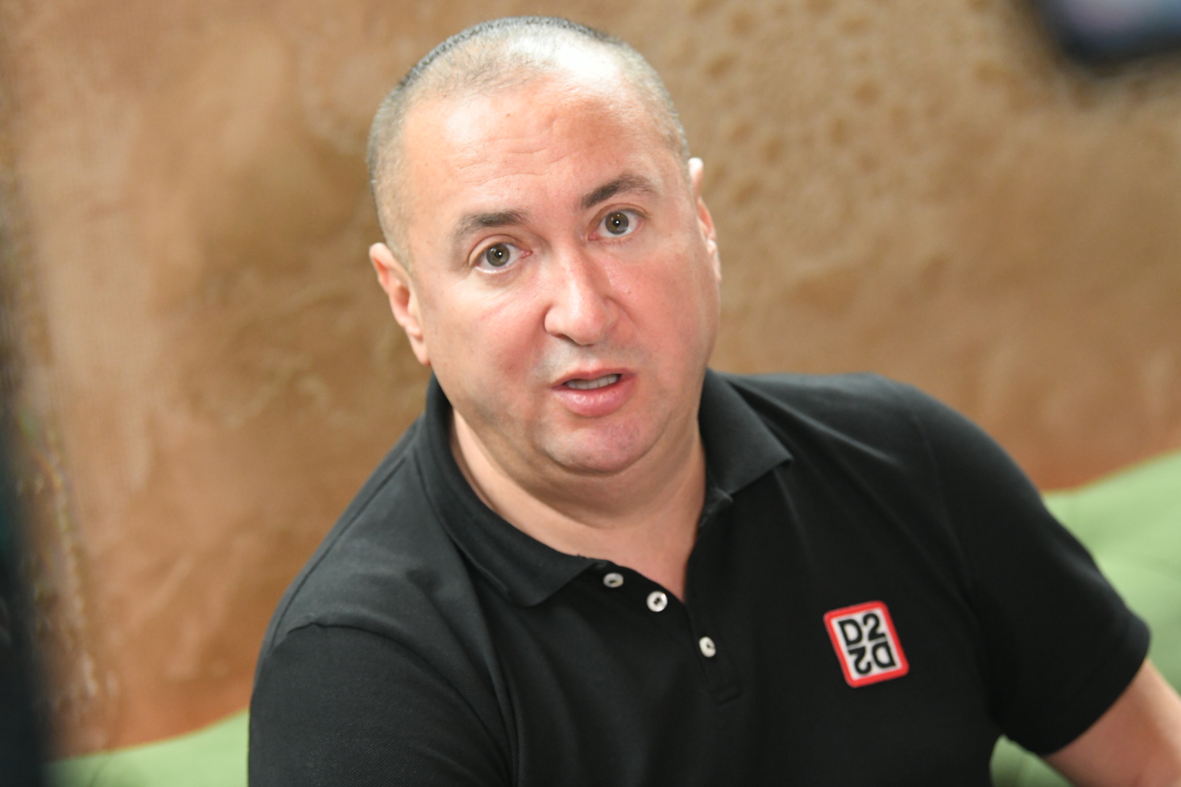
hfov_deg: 19.5
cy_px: 362
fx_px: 3444
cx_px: 599
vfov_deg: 13.0
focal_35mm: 105
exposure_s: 1/320
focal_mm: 95
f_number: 4
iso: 3200
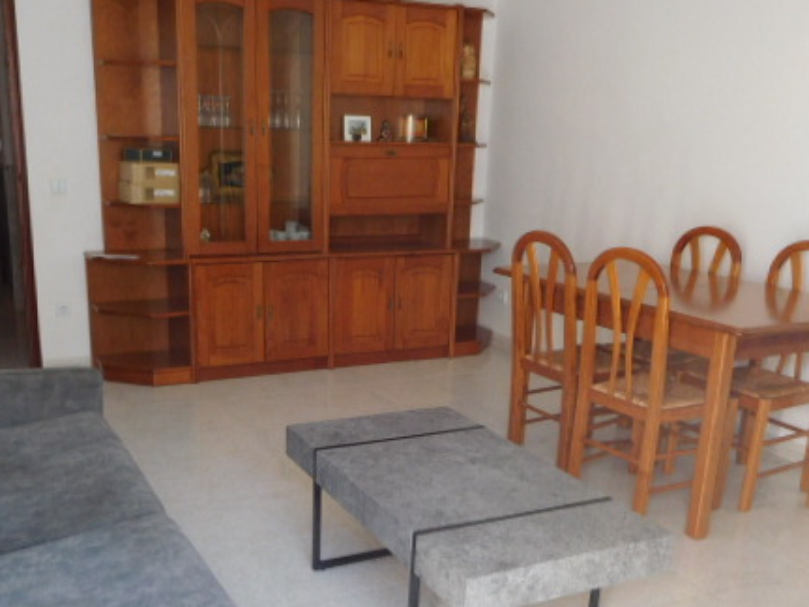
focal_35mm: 37
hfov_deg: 50.1
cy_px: 403
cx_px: 367
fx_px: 865
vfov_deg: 38.2
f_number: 3.4
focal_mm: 4.5
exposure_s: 1/30
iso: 200
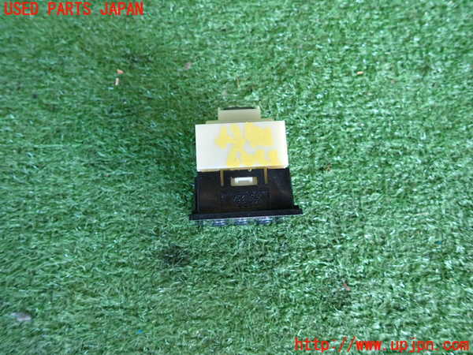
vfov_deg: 54.9
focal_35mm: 25
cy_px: 178
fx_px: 342
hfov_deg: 69.4
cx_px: 236
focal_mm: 4.5
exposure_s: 1/50
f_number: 2
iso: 200
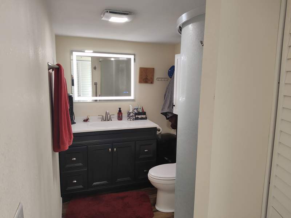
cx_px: 146
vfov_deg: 54.9
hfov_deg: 69.4
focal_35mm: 25
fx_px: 210
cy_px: 109
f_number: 1.5
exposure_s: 1/120
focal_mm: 4.15
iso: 177
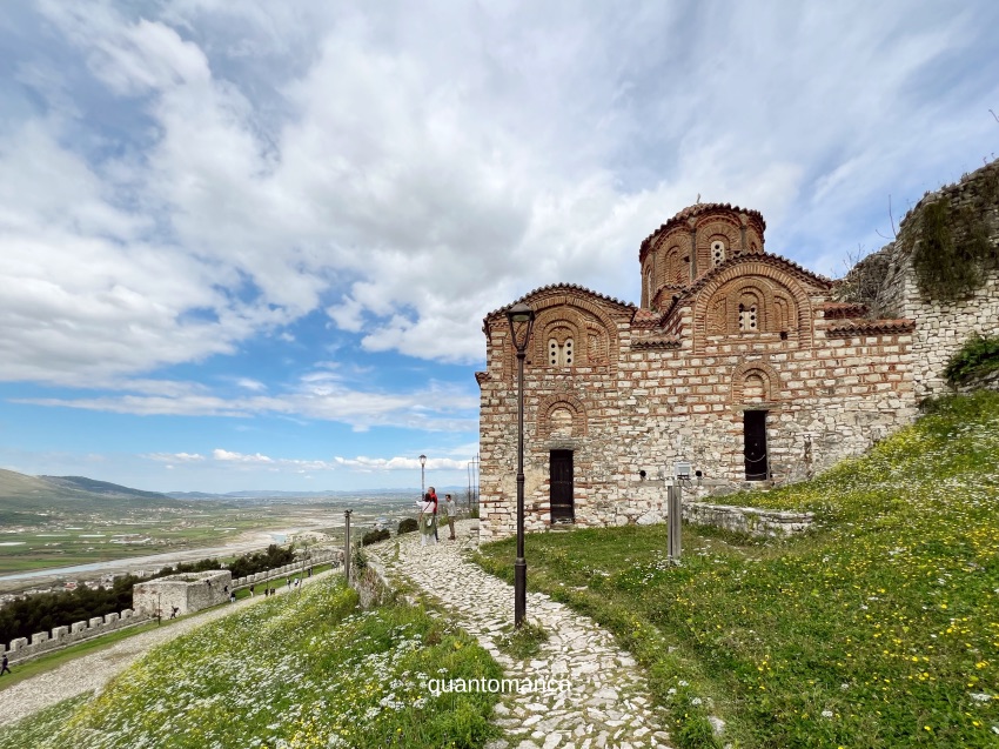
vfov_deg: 89.9
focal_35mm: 13
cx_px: 500
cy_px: 374
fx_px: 375
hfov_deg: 106.2
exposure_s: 1/1908
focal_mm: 1.57
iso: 32
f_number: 1.8
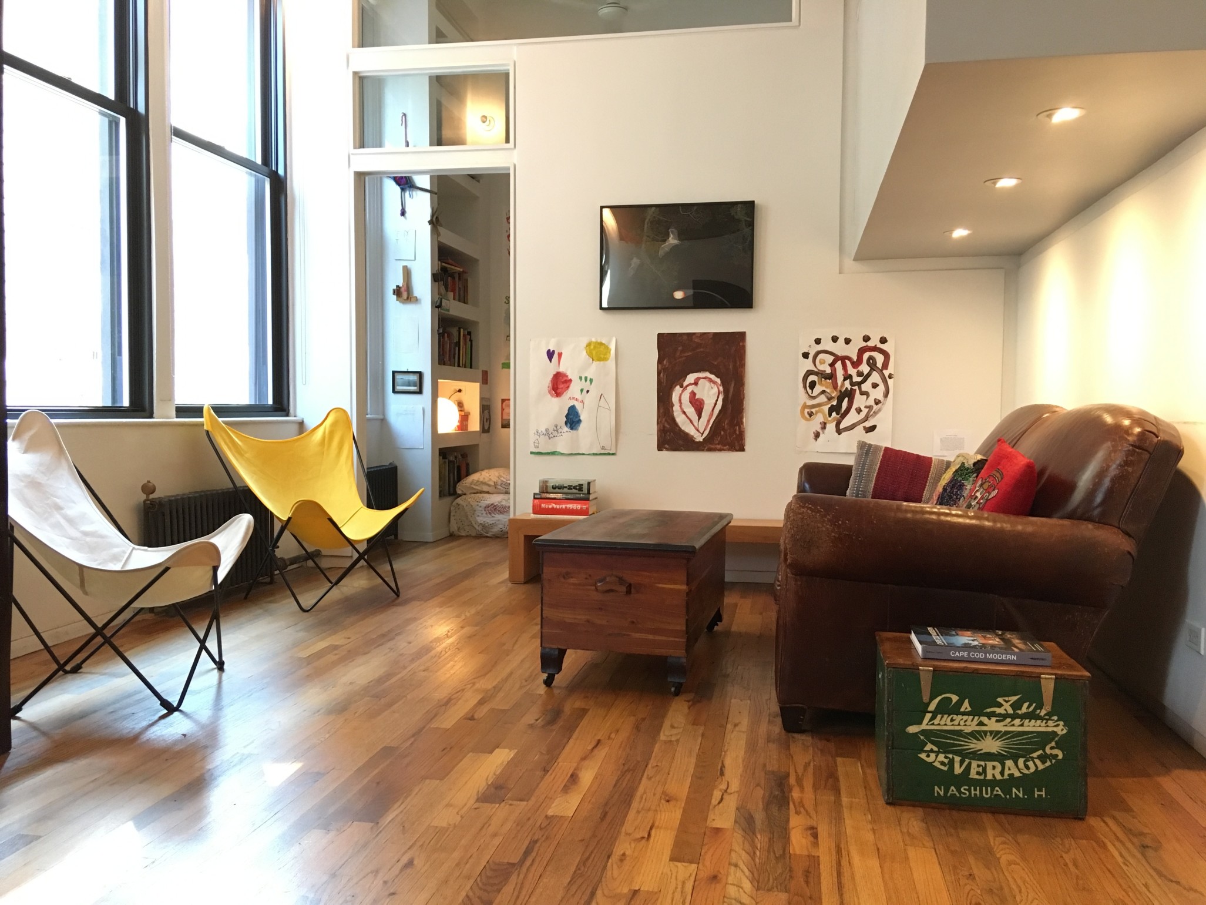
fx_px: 1010
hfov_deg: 61.7
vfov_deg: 48.2
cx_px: 603
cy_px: 452
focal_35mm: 29
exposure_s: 1/30
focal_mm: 4.15
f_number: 2.2
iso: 160
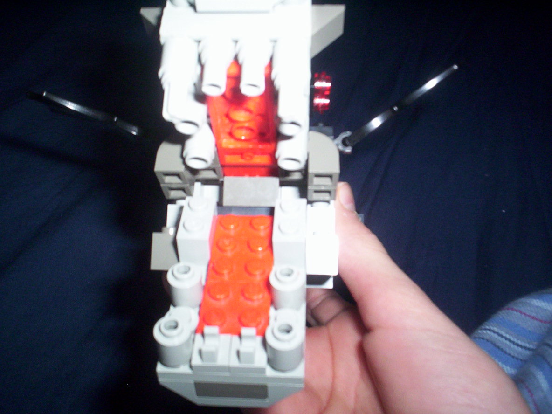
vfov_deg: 37.7
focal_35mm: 38
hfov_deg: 49.0
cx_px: 276
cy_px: 207
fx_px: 606
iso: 140
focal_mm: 4.99
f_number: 4.5
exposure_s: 1/60
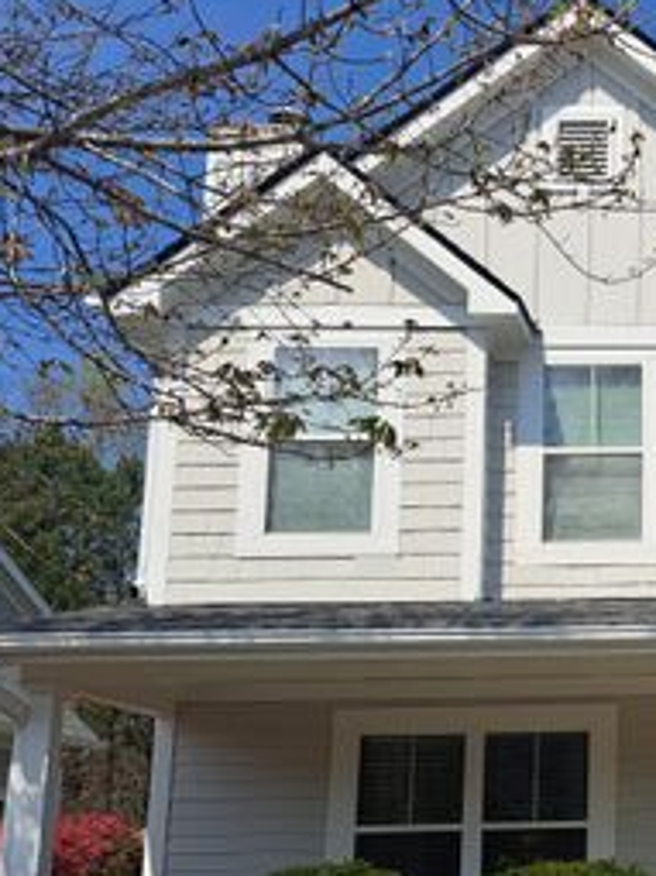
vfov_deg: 39.7
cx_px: 783
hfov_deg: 27.3
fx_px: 1189
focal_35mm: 47
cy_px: 620
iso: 50
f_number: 1.8
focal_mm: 5.23
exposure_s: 1/2079
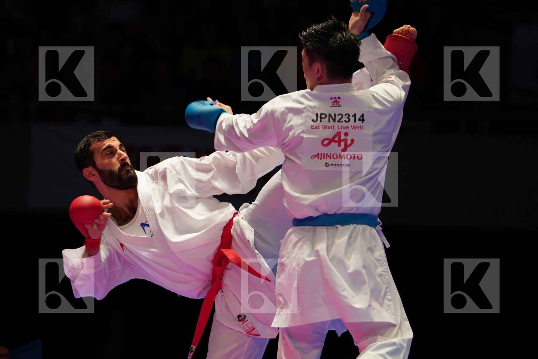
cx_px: 269
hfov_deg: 8.9
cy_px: 180
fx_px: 3452
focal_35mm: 231
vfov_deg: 5.9
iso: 1250
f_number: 2.8
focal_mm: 154
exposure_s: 1/1000
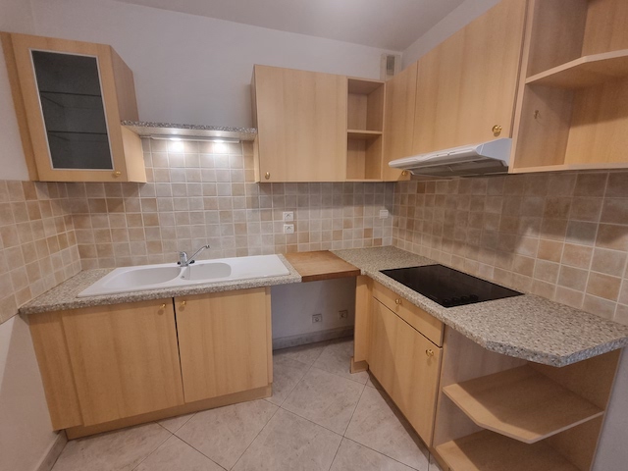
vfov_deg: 89.9
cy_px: 236
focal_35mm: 13
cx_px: 314
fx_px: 236
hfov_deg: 106.2
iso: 250
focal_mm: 2.2
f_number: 2.2
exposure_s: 1/50
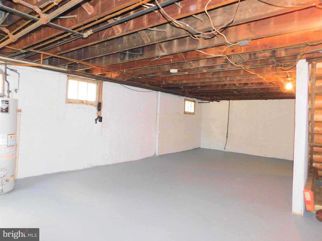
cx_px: 161
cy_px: 120
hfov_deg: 73.9
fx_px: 214
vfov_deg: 58.9
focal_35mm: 23
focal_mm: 4
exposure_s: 1/30
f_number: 3
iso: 220
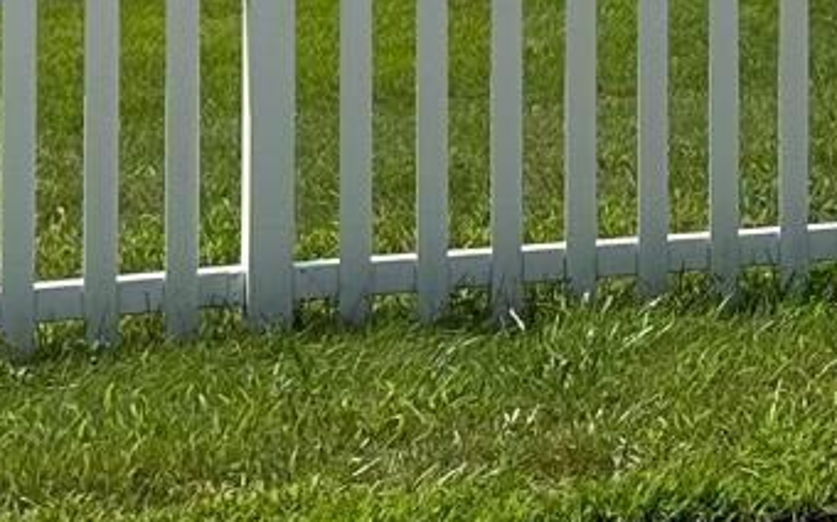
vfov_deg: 8.4
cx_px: 1029
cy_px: -347
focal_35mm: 151
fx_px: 3442
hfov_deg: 13.5
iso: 80
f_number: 1.78
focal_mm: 6.86
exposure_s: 1/6623
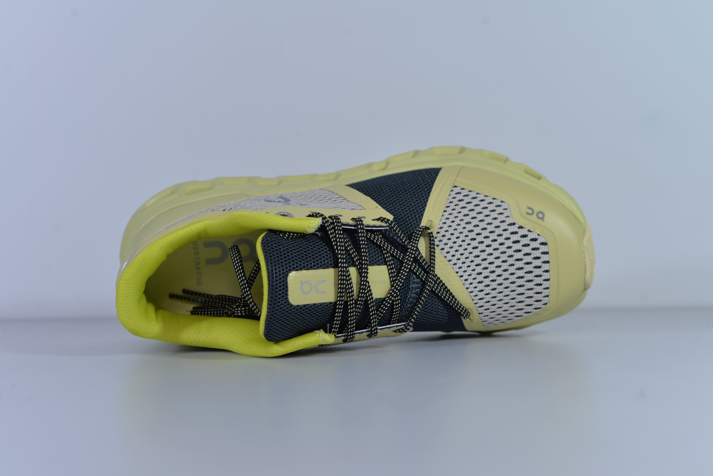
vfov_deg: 27.0
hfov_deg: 39.6
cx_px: 356
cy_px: 238
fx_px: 991
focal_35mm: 50
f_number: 5.6
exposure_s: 1/320
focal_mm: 50
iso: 100
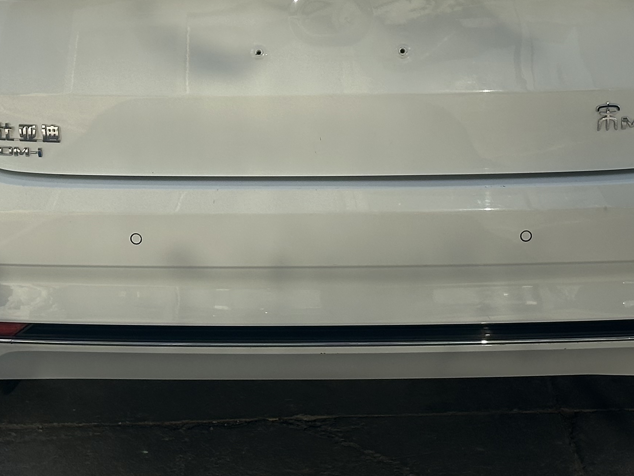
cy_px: -64
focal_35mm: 112
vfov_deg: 12.9
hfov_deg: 17.6
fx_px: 2051
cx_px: 338
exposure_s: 1/1751
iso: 64
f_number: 1.78
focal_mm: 6.86
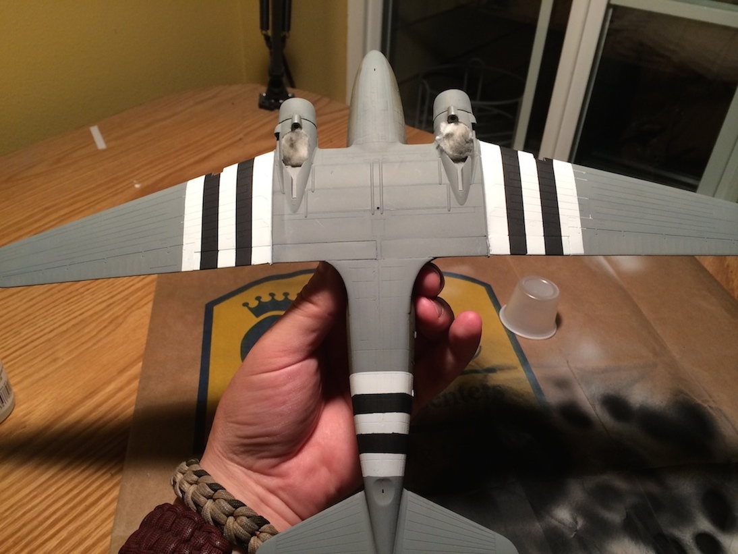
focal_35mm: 30
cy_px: 277
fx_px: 640
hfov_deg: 60.0
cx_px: 369
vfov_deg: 46.8
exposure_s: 1/30
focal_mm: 4.12
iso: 64
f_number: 2.2
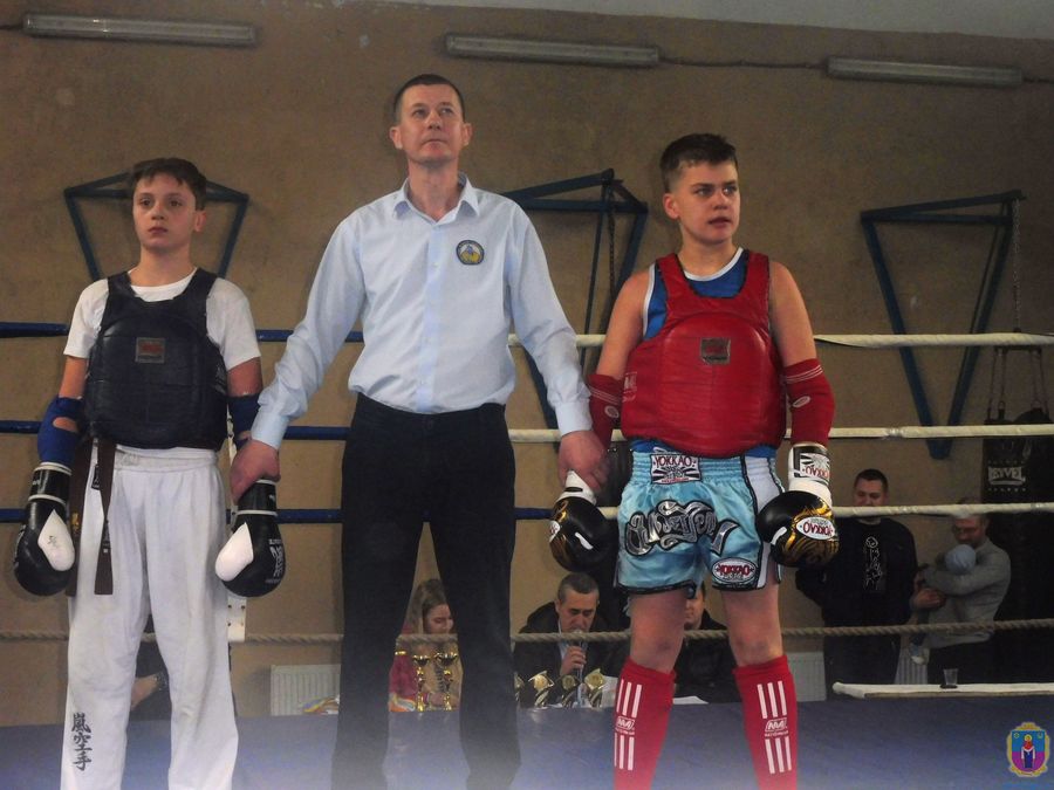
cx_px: 527
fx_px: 2010
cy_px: 395
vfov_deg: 22.3
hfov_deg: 29.4
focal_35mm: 66
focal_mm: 11.7
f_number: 6.3
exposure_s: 1/100
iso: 400
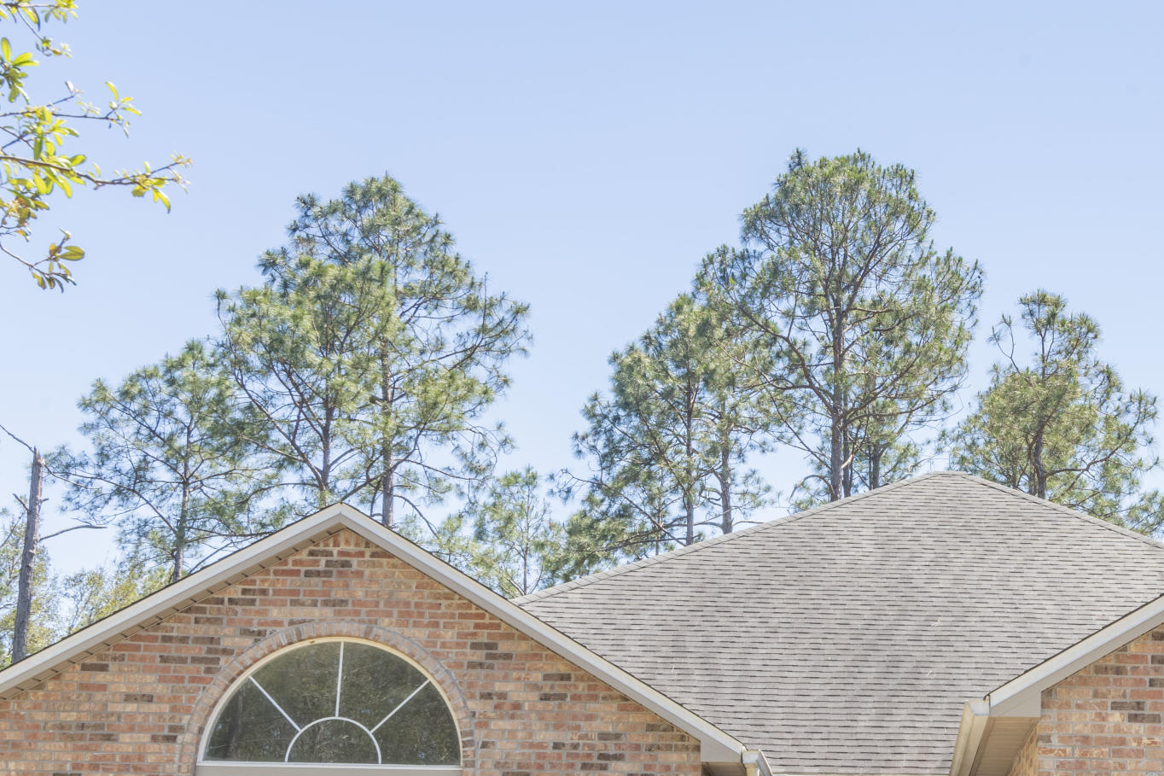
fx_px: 2134
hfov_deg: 29.2
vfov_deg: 20.5
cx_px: 1068
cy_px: 575
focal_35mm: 66
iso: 100
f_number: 20
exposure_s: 1/30
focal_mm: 30
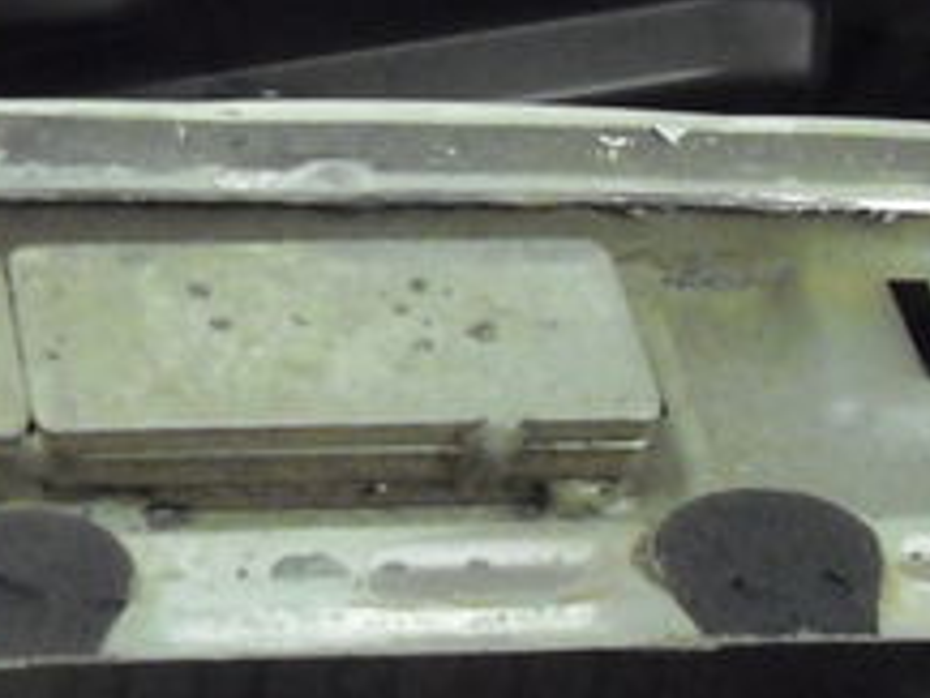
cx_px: 77
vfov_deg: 13.6
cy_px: 394
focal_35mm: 109
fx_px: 2930
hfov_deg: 17.7
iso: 800
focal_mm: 6.2
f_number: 2.7
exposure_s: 1/15
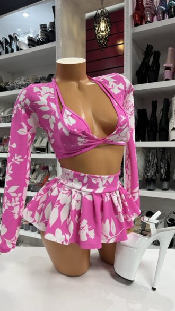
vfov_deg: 66.1
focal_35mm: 29
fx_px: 239
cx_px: 95
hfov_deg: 40.2
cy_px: 157
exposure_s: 1/60
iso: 100
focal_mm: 5.7
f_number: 1.5
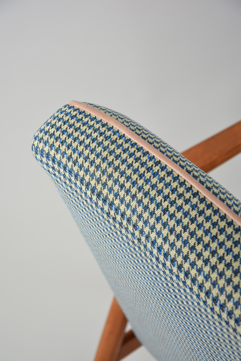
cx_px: 120
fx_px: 872
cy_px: 180
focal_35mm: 87
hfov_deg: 15.7
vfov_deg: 23.4
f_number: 5.6
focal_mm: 58
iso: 450
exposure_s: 1/125
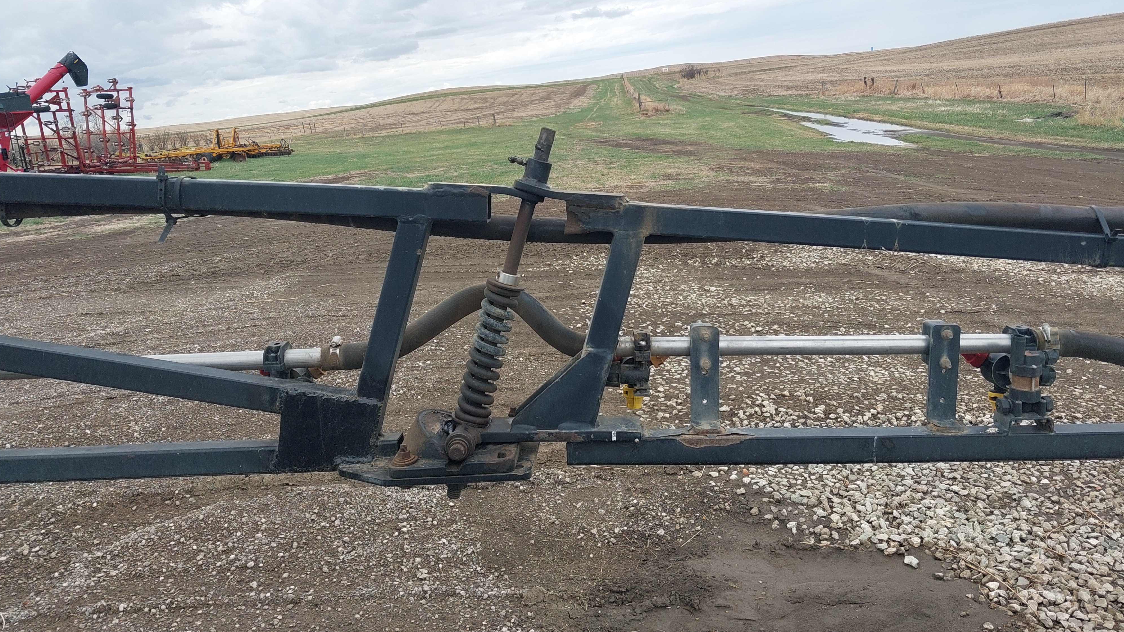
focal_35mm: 30
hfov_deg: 64.3
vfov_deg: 38.8
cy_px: 252
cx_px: 569
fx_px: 894
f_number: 1.8
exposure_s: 1/388
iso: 20
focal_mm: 4
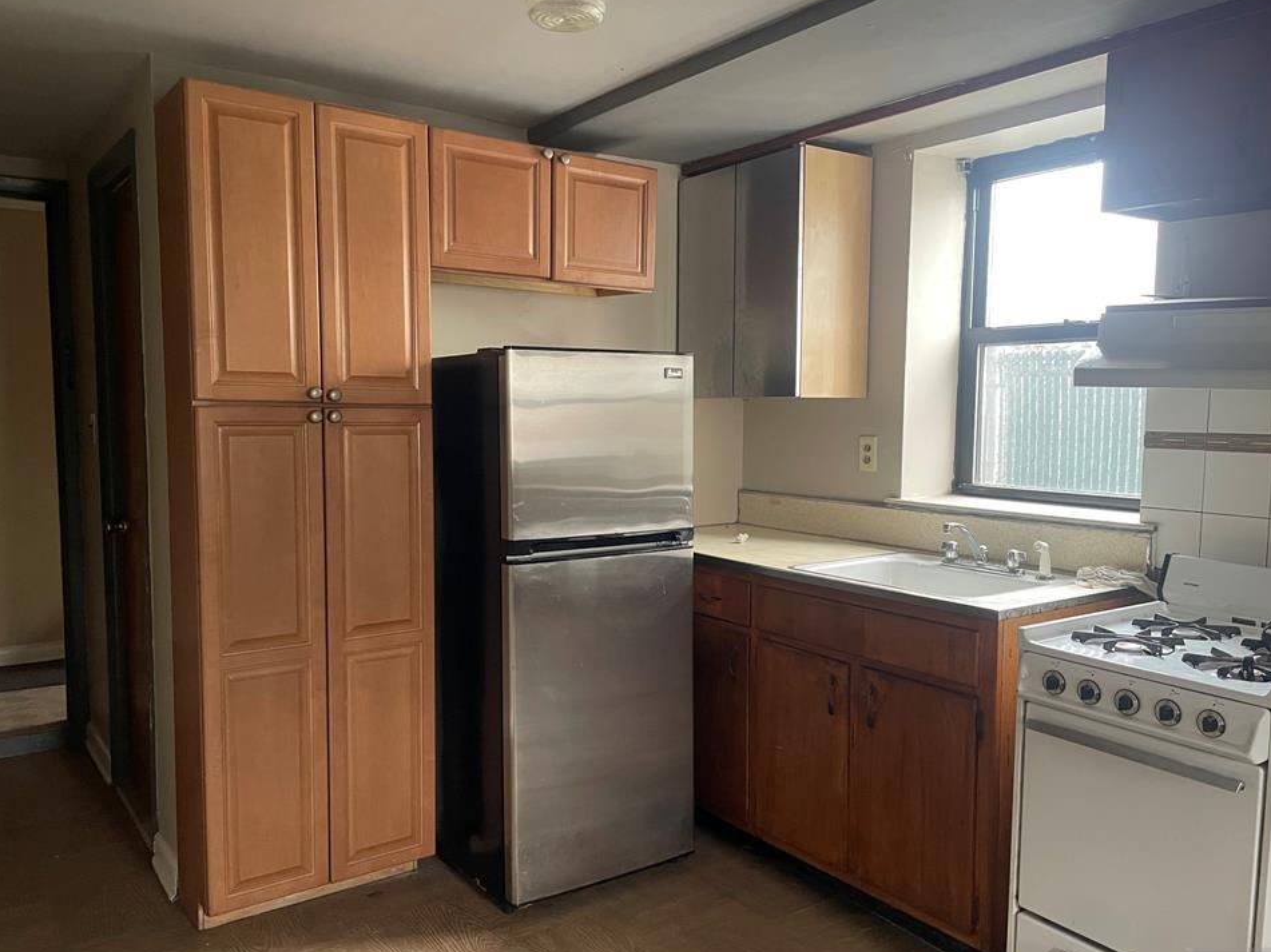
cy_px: 499
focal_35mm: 28
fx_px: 1028
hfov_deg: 63.5
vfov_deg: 49.7
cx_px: 636
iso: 320
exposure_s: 1/60
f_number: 1.6
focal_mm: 4.2
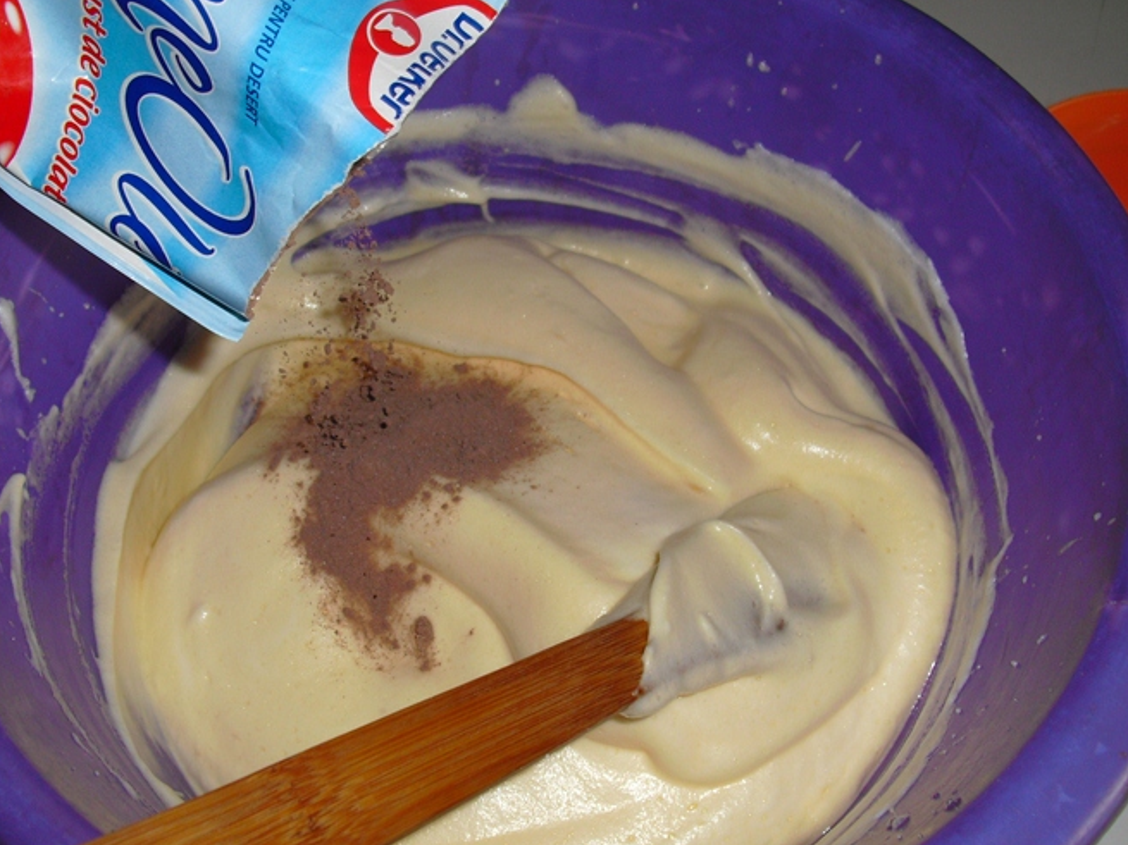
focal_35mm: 44
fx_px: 1434
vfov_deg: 32.9
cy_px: 432
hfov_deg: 42.9
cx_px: 549
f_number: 3.1
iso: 100
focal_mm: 6.3
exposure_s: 1/60
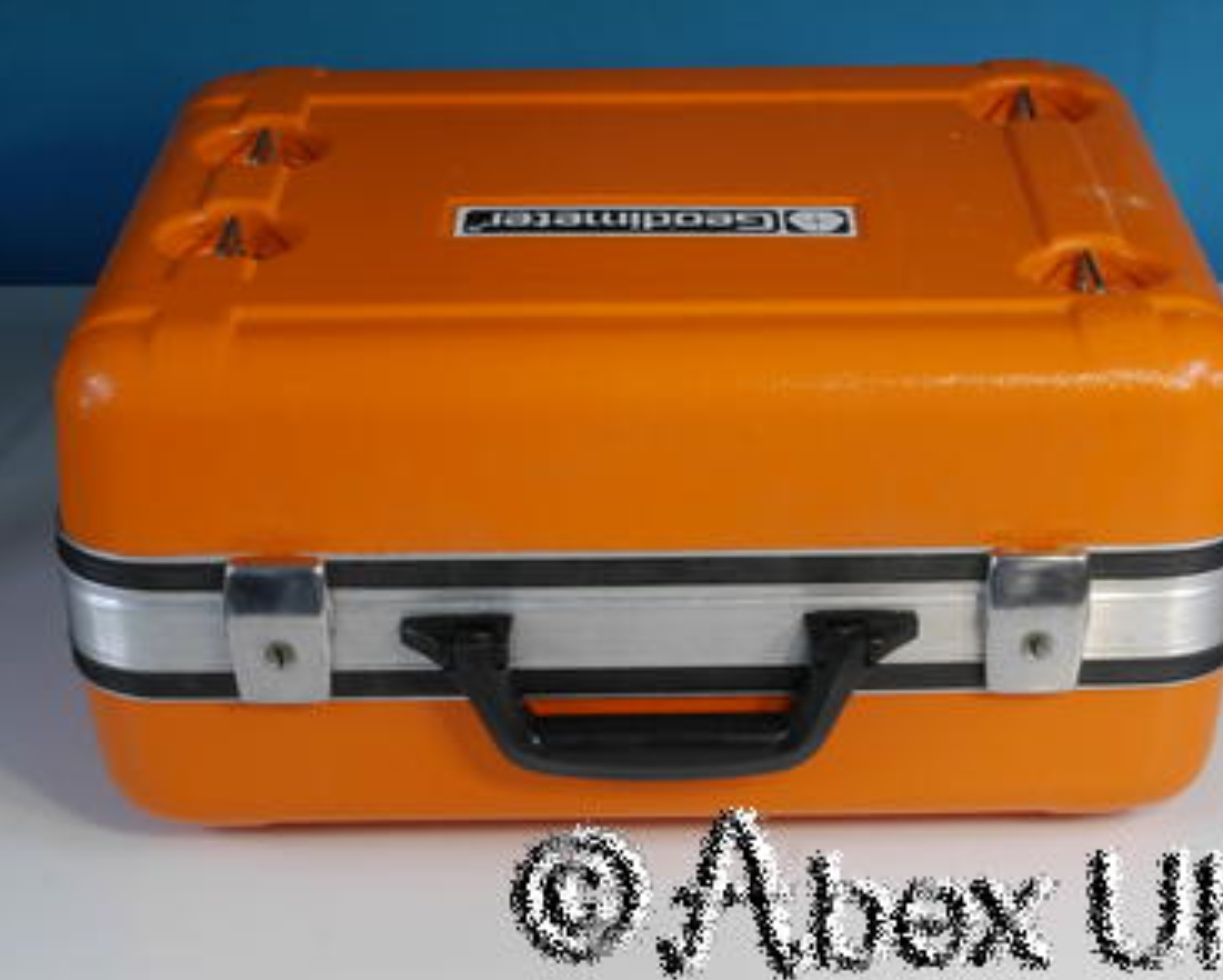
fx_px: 2463
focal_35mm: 68
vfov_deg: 22.5
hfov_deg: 27.9
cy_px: 497
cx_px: 656
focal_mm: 32
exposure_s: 1/2.5
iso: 800
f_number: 22
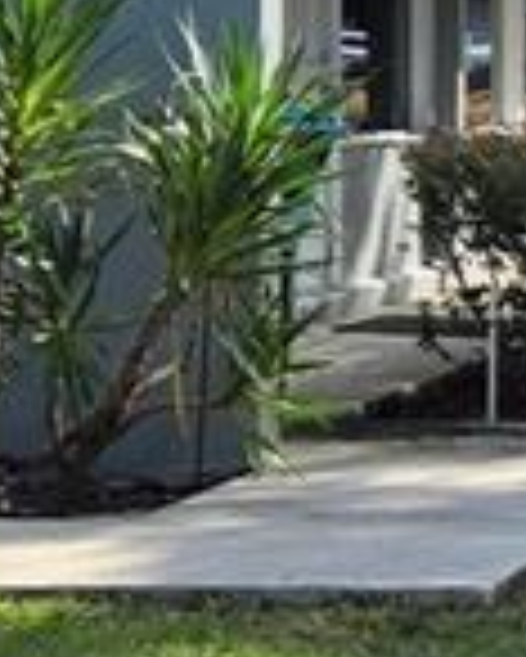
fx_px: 3577
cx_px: 1614
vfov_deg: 10.5
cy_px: 198
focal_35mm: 184
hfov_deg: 7.4
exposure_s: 1/2099
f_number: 1.8
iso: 25
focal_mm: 5.4
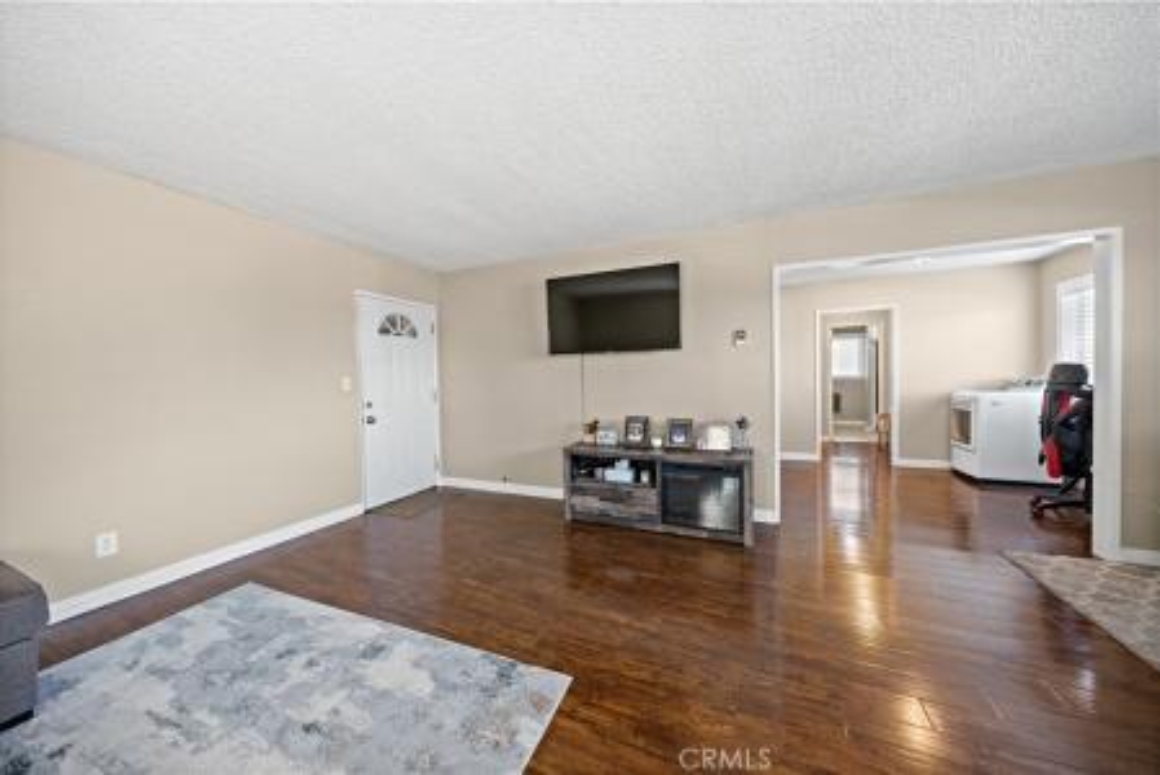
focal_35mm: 12
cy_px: 388
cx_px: 580
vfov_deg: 90.1
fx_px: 387
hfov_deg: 112.6
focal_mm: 12
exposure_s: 1/3
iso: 1000
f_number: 5
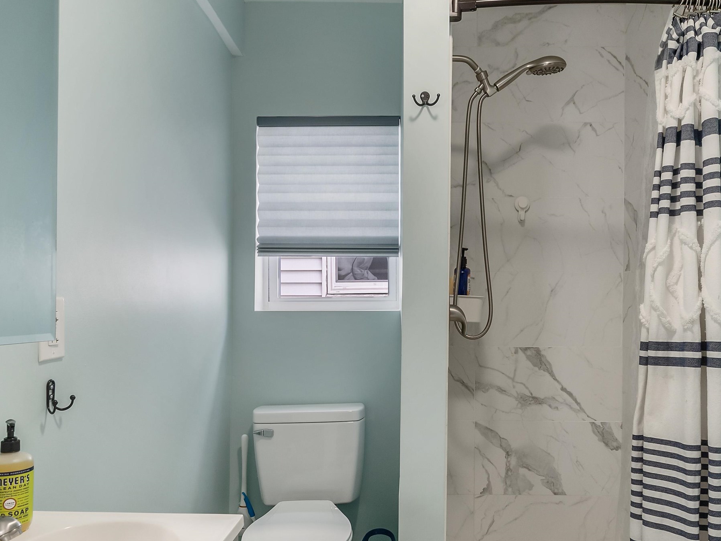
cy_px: 312
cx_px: 392
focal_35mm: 28
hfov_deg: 63.3
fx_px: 583
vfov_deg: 49.6
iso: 640
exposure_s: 1/13
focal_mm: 17
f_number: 7.1
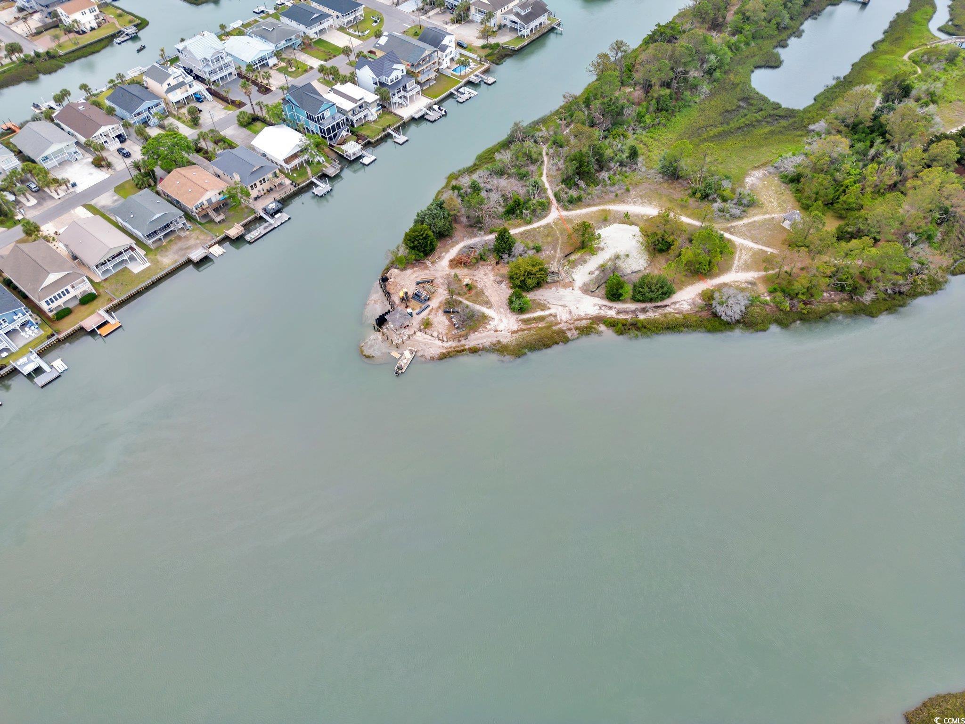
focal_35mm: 24
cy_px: 362
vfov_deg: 56.8
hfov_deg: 71.6
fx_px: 669
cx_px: 482
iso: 110
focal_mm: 6.72
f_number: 1.7
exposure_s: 1/320
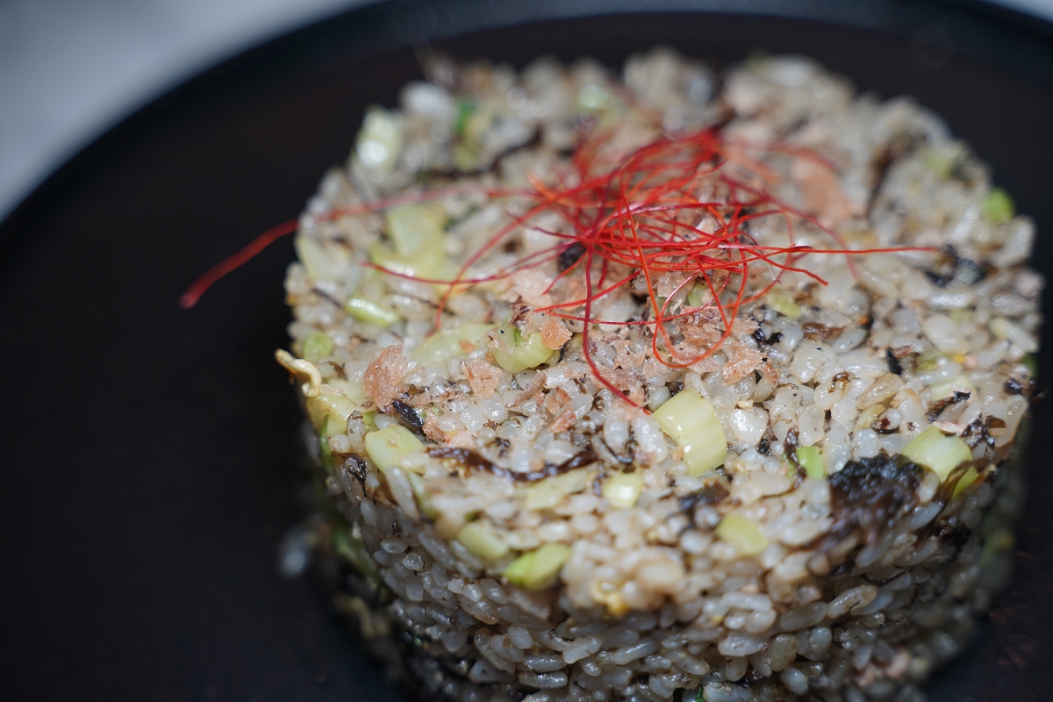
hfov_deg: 27.0
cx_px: 526
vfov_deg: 18.2
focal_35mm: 75
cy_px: 351
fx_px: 2194
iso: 250
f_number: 4
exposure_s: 1/80
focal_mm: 75
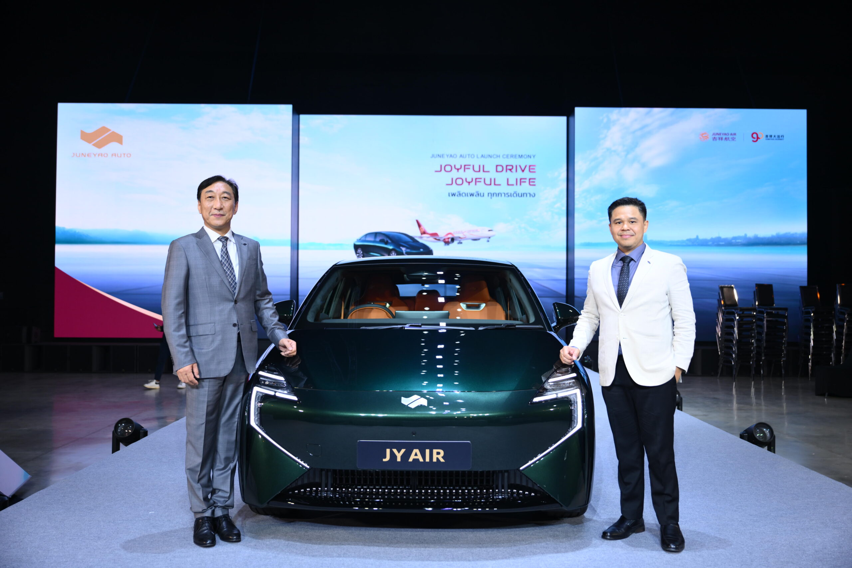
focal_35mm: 33
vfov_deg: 40.0
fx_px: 781
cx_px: 426
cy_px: 284
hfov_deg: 57.2
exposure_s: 1/125
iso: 160
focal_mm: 33
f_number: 2.8
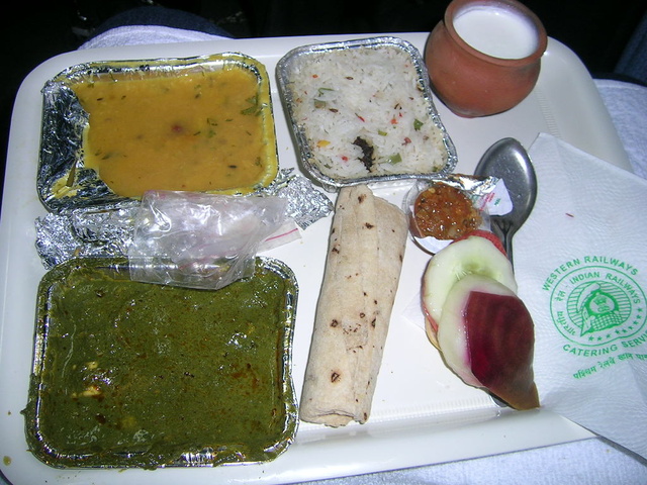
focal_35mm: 35
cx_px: 324
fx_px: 654
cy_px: 242
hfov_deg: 52.6
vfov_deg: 40.7
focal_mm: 5.4
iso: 50
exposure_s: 1/60.1
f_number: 2.8
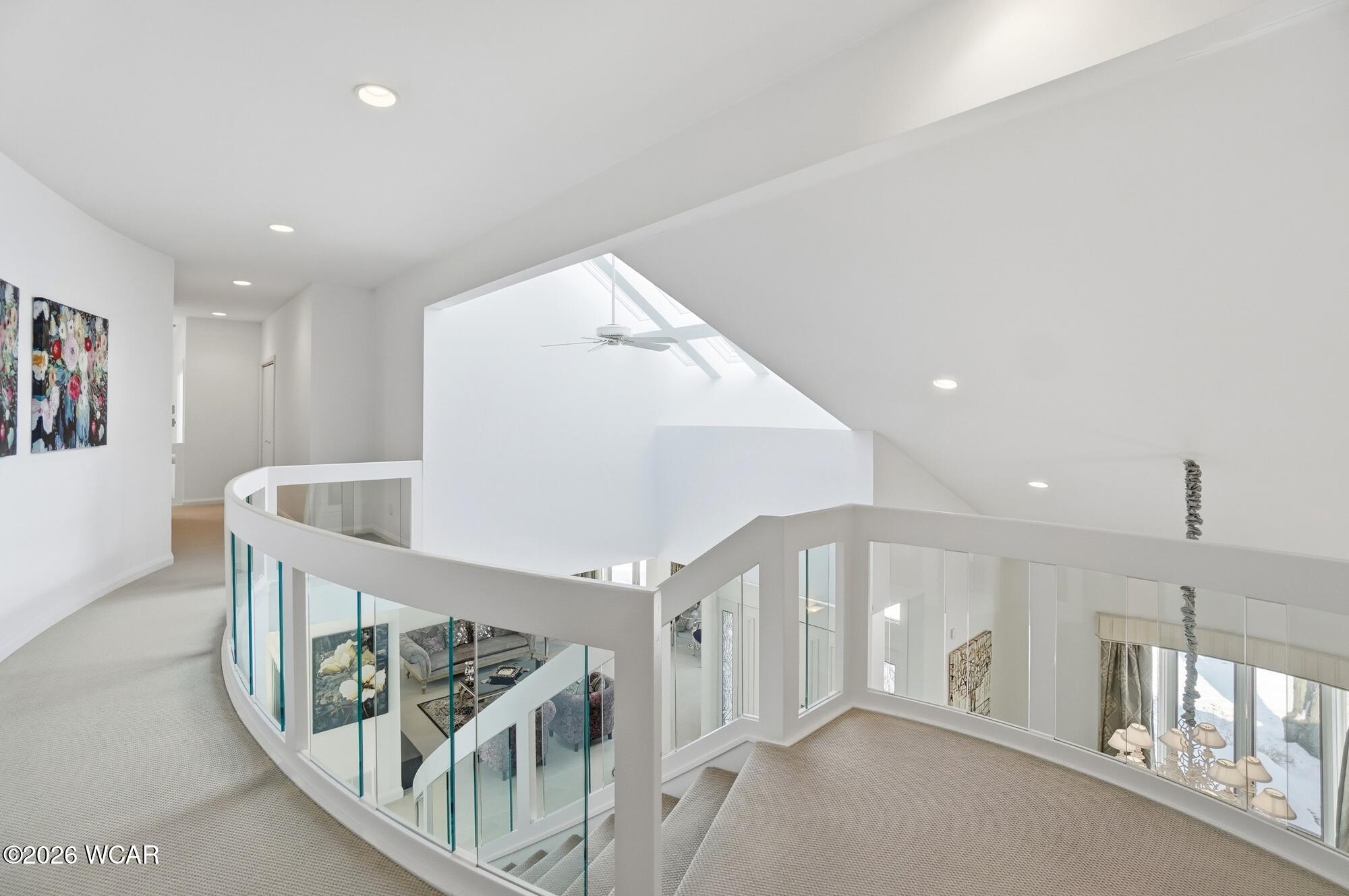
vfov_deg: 77.2
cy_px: 448
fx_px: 561
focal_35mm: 15
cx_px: 674
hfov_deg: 100.5
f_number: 8
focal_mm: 10
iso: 125
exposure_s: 1/250
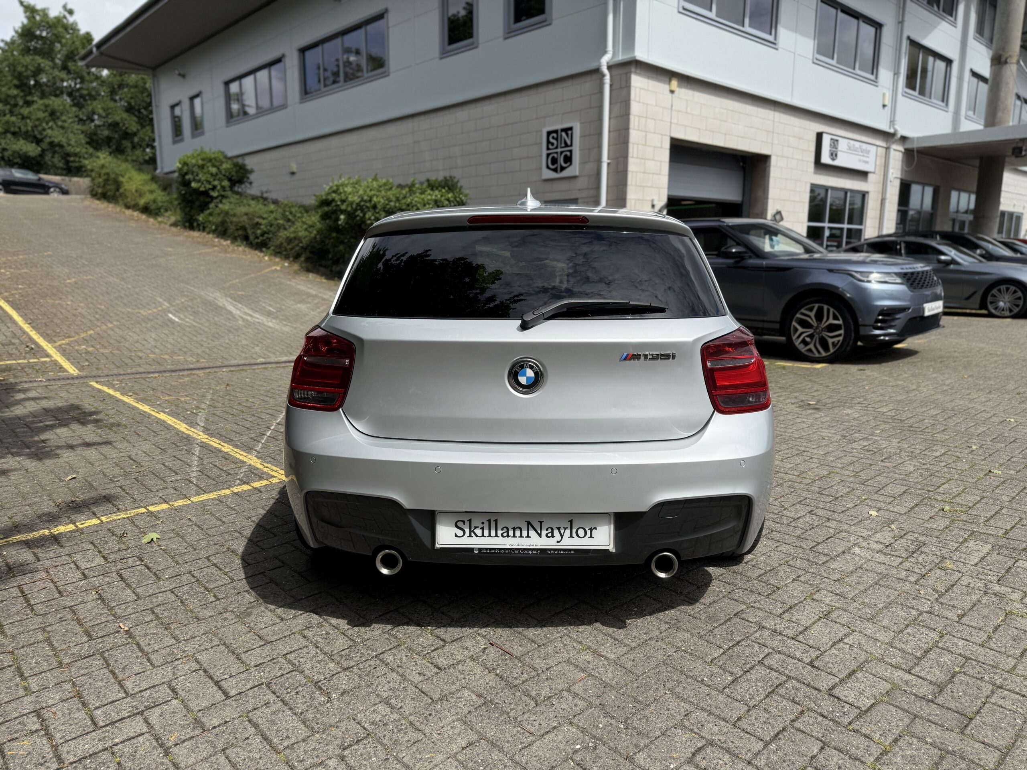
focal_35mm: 24
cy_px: 385
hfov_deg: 71.6
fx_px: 712
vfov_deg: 56.8
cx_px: 514
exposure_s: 1/8130
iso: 125
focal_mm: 6.76
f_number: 1.78
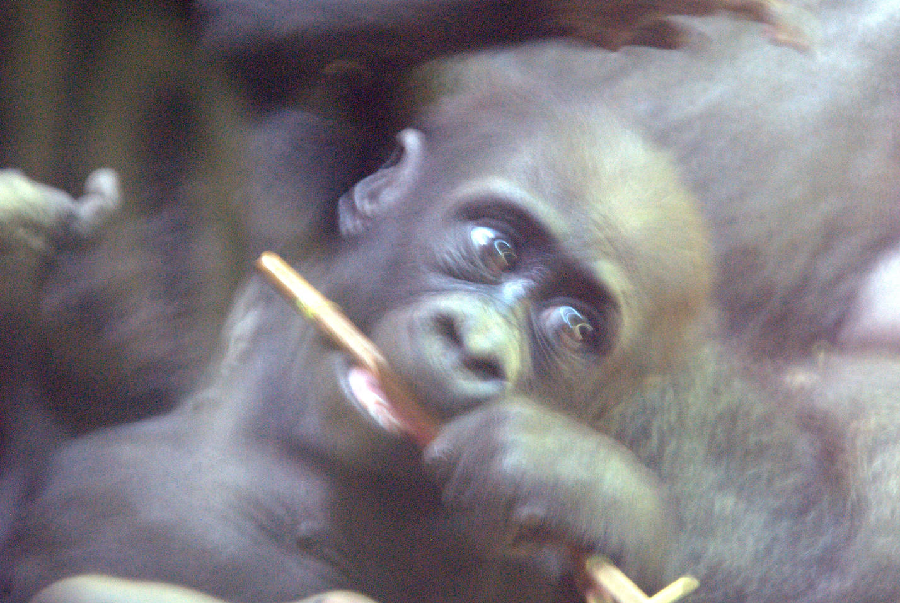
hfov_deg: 7.9
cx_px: 479
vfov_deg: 5.3
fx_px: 6524
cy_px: 278
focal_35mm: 261
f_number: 6
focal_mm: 155
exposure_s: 1/10
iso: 1600
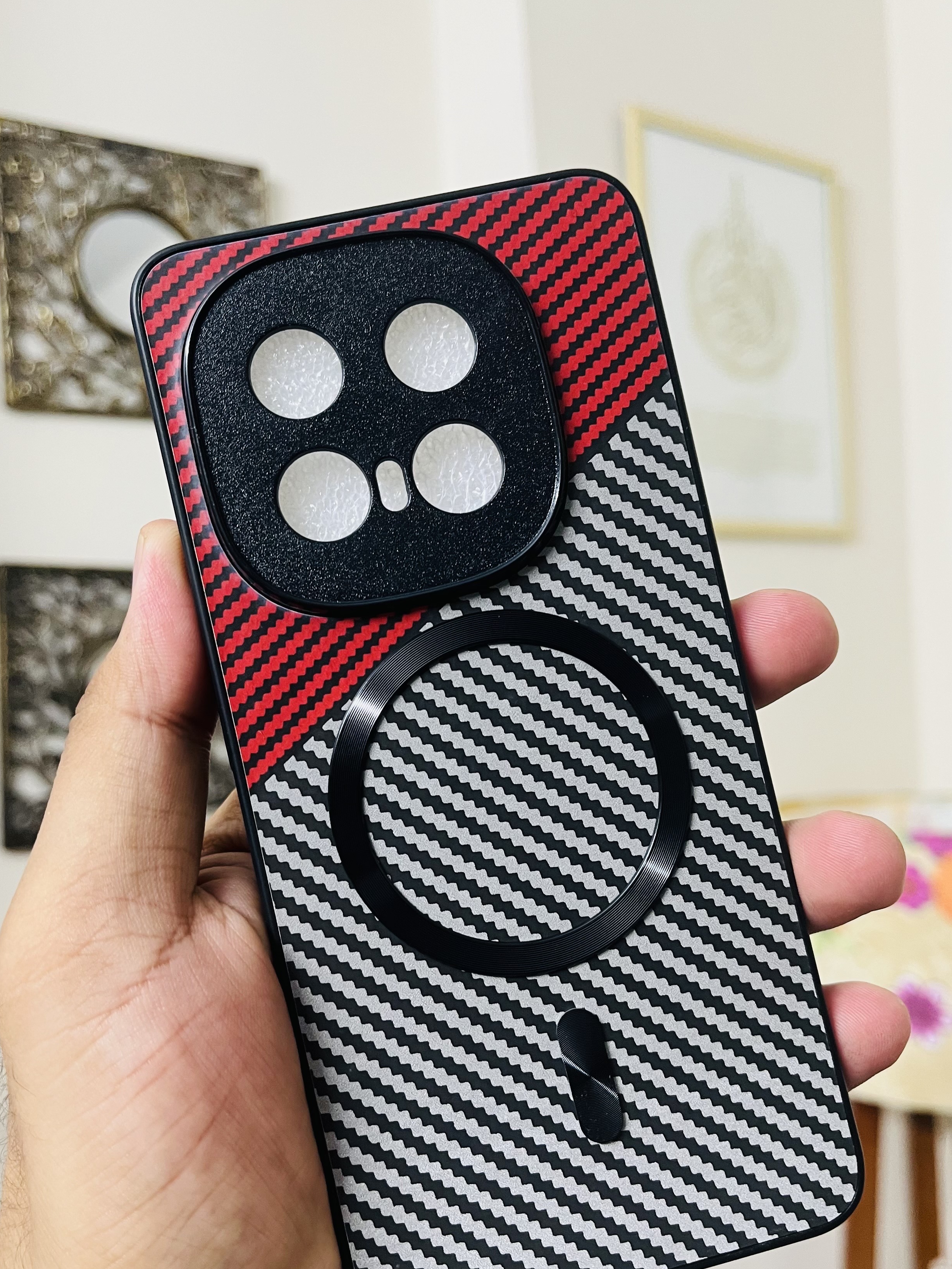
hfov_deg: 44.2
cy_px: 691
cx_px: 496
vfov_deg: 56.7
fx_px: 1173
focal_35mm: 32
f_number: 1.6
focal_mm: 5.1
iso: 125
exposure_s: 1/50
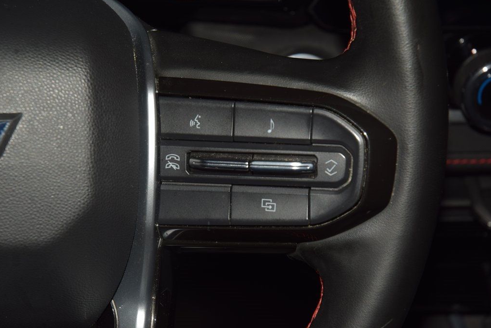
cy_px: 163
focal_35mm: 106
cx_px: 246
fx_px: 1446
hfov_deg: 19.3
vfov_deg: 12.9
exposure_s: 1/125
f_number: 8
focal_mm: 70
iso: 100
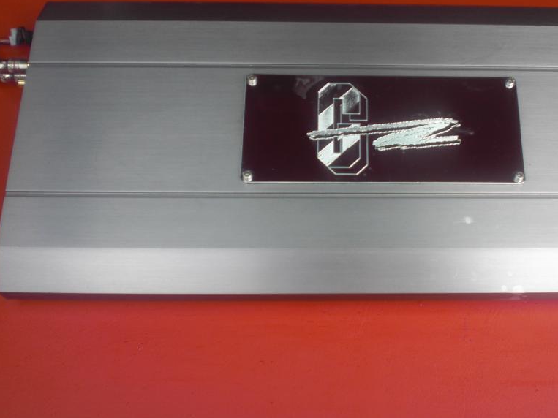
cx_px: 360
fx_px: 822
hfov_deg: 37.2
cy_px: 156
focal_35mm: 51
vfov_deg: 28.4
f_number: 3.1
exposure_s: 1/100
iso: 64
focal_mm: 6.3
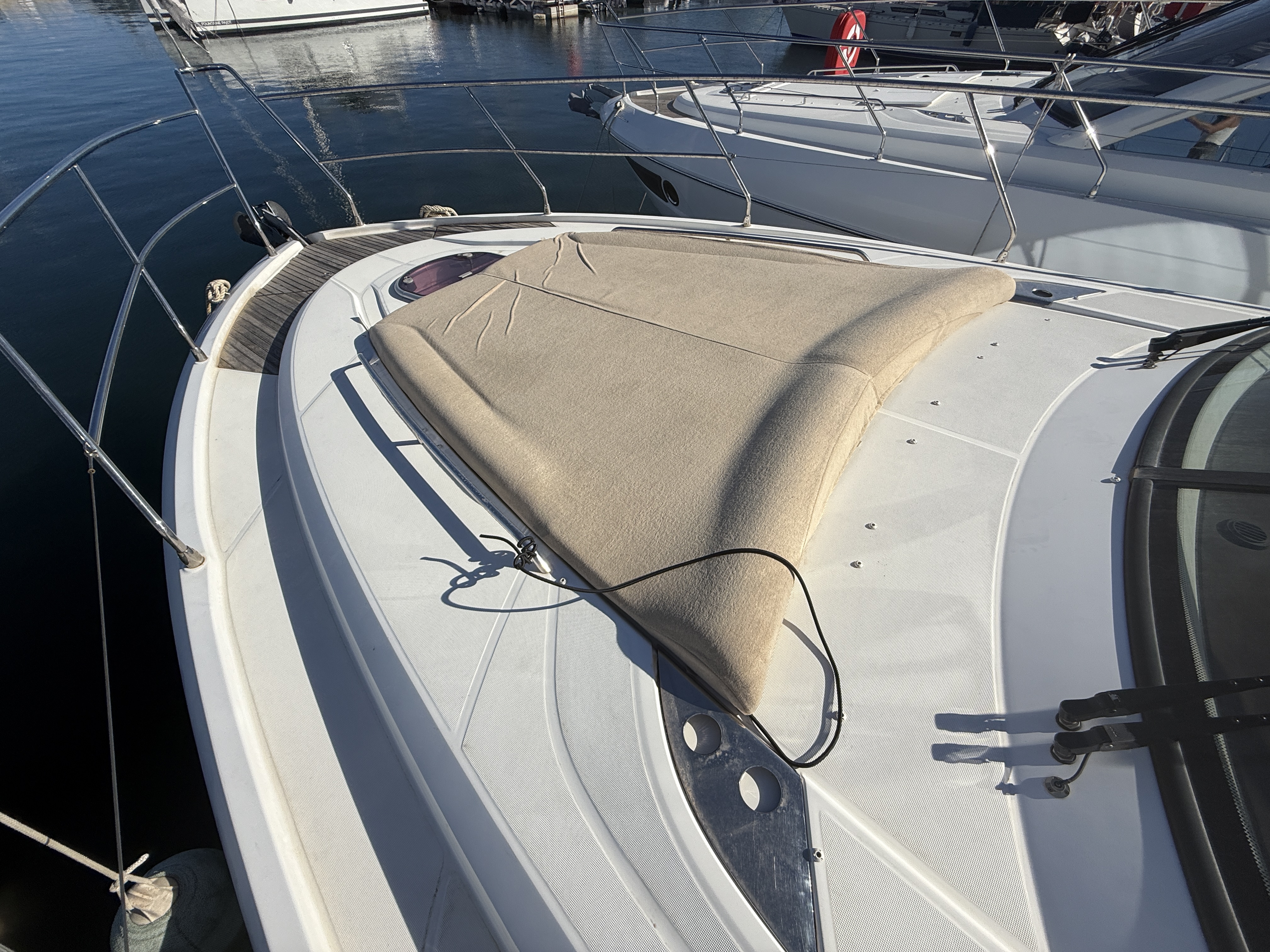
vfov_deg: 85.7
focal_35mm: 14
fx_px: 514
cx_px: 635
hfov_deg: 102.1
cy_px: 476
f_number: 2.2
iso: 50
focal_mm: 2.22
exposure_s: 1/5155
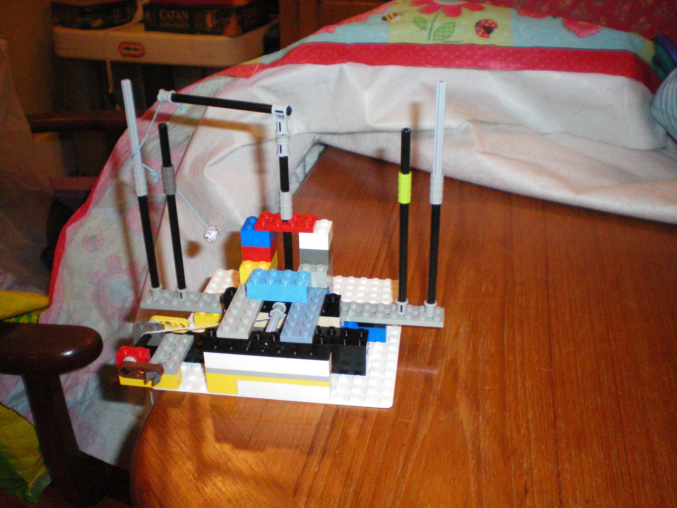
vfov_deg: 37.7
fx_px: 743
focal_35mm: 38
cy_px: 254
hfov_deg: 49.0
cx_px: 338
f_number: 3.1
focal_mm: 6.3
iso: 400
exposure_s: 1/60
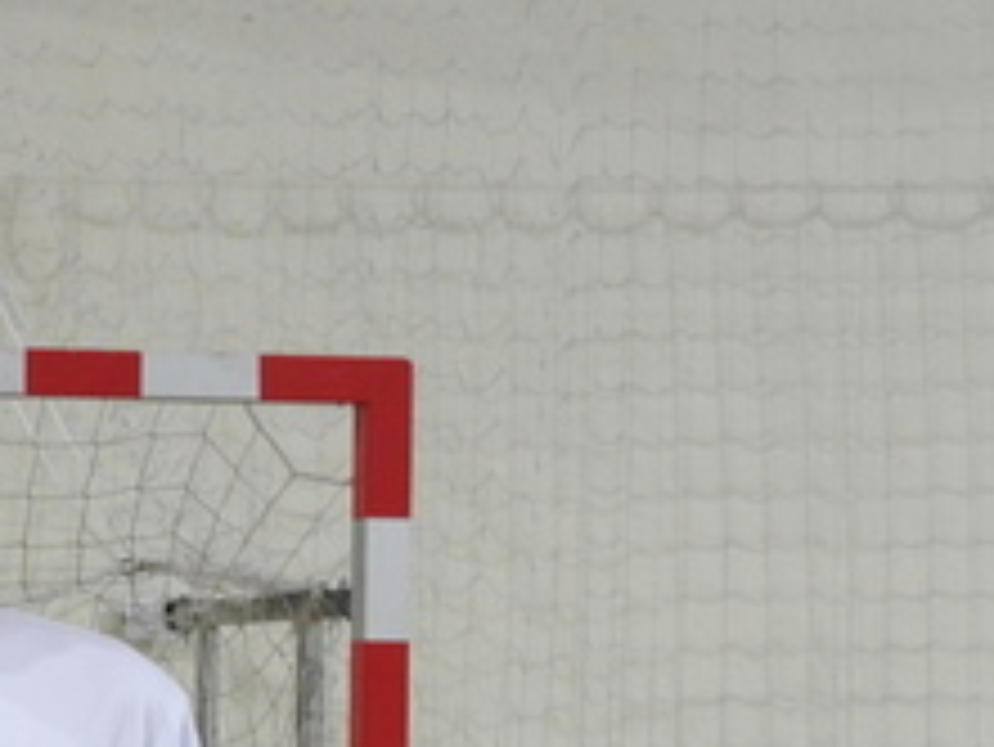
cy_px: 684
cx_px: -229
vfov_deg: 12.1
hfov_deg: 15.5
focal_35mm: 122
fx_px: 3505
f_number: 4
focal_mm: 8.1
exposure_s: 1/15
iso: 400
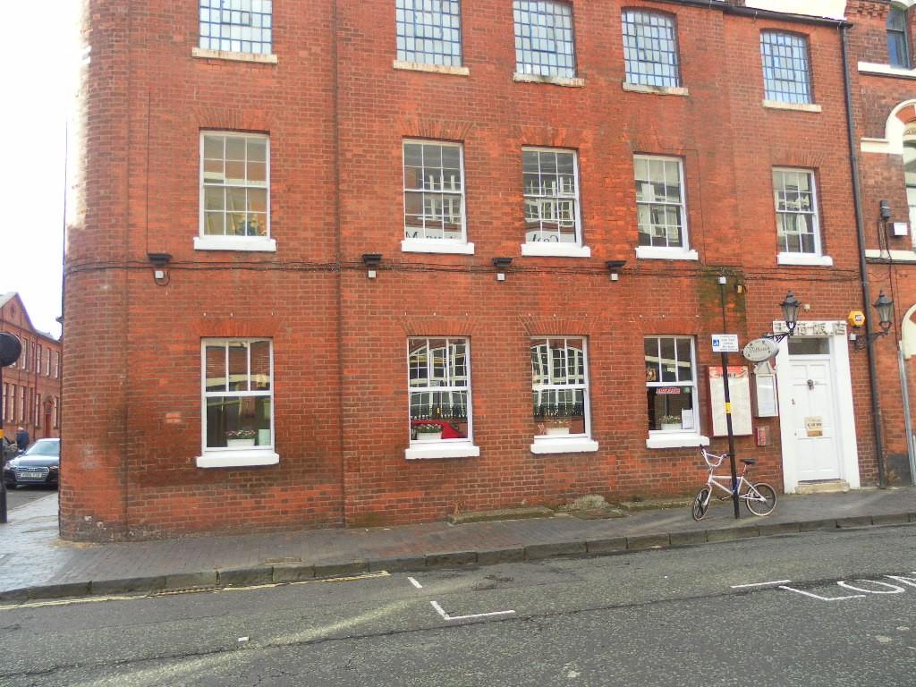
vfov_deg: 49.7
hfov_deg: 63.4
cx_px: 458
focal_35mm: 28
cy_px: 344
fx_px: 741
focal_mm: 4.9
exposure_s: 1/160
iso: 80
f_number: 3.2
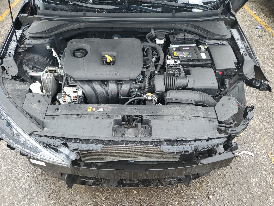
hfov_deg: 67.3
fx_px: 206
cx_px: 137
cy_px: 103
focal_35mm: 26
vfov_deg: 53.1
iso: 50
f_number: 1.5
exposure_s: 1/132
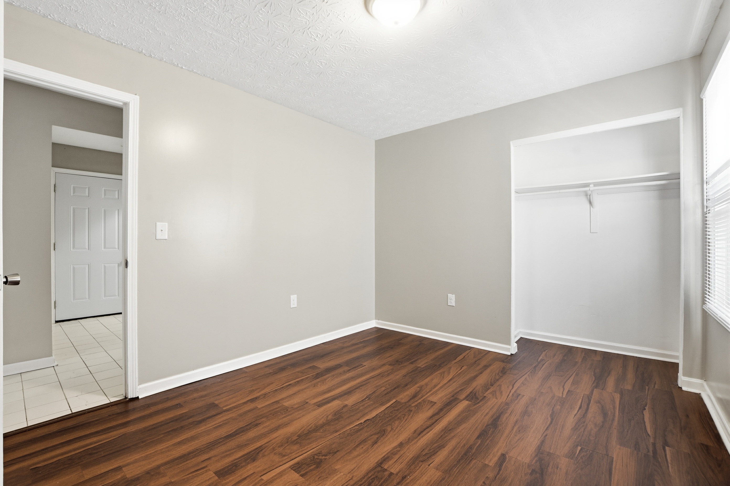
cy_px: 243
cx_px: 365
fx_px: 304
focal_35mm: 15
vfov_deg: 77.3
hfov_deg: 100.4
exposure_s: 1/100
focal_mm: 10
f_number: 8
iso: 640
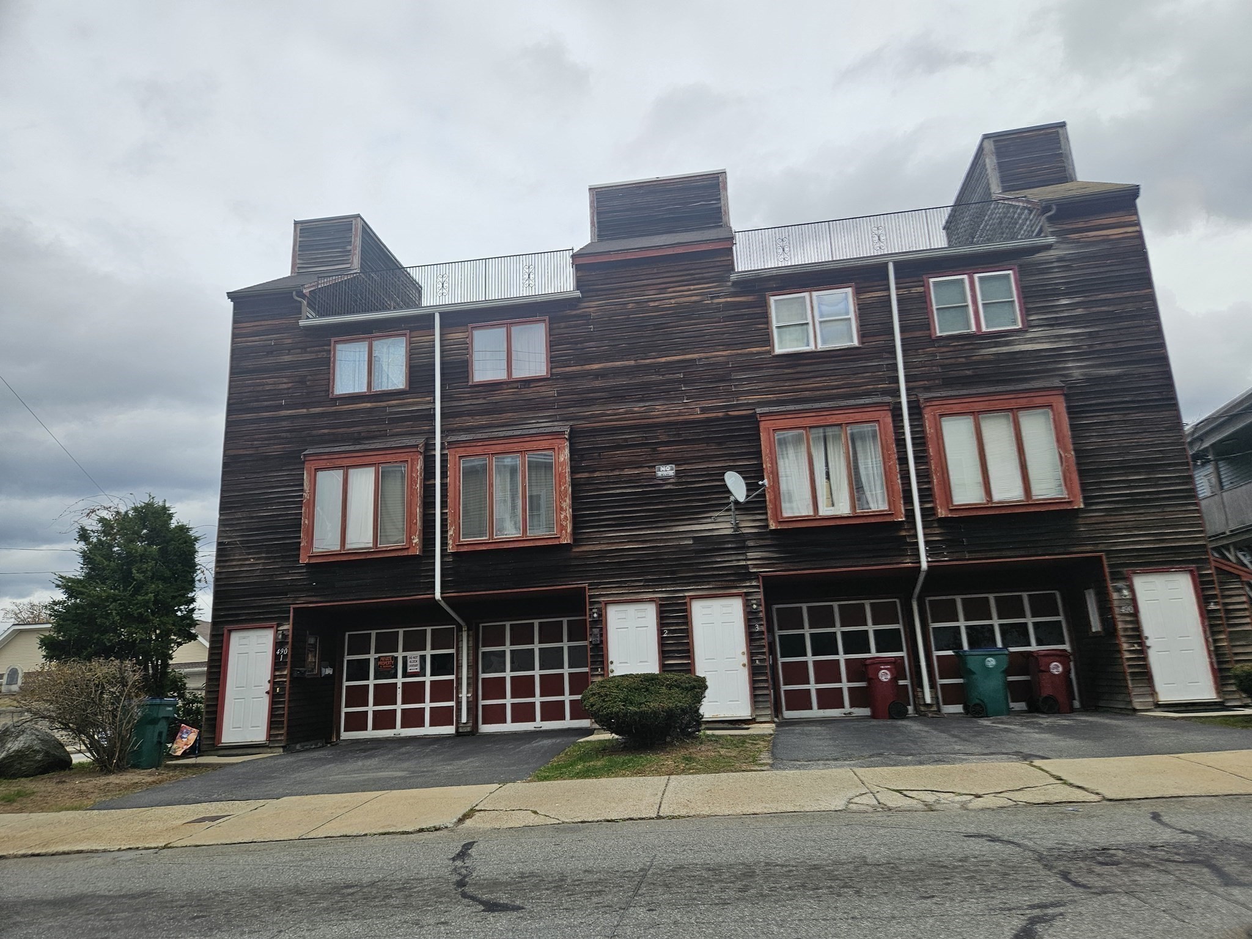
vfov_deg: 58.9
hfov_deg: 73.9
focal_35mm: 23
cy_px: 470
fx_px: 832
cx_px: 626
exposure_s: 1/1343
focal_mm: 5.4
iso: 40
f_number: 1.8
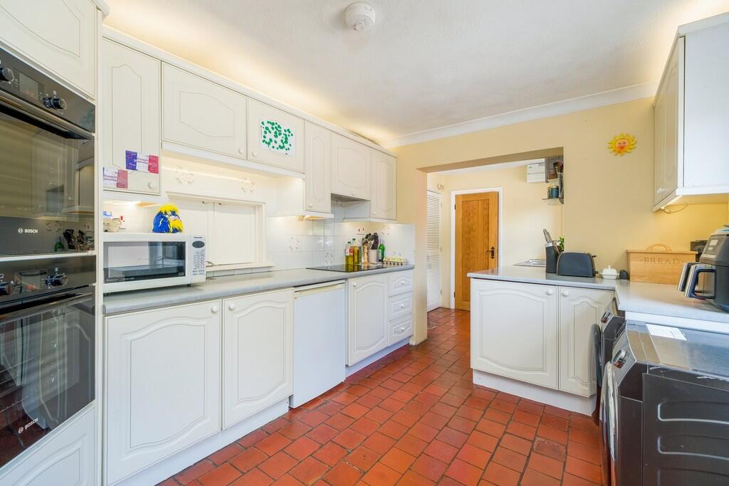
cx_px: 364
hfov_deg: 100.4
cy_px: 243
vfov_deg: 77.3
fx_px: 304
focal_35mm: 15
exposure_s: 1/20
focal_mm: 9.9
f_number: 7.1
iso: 160
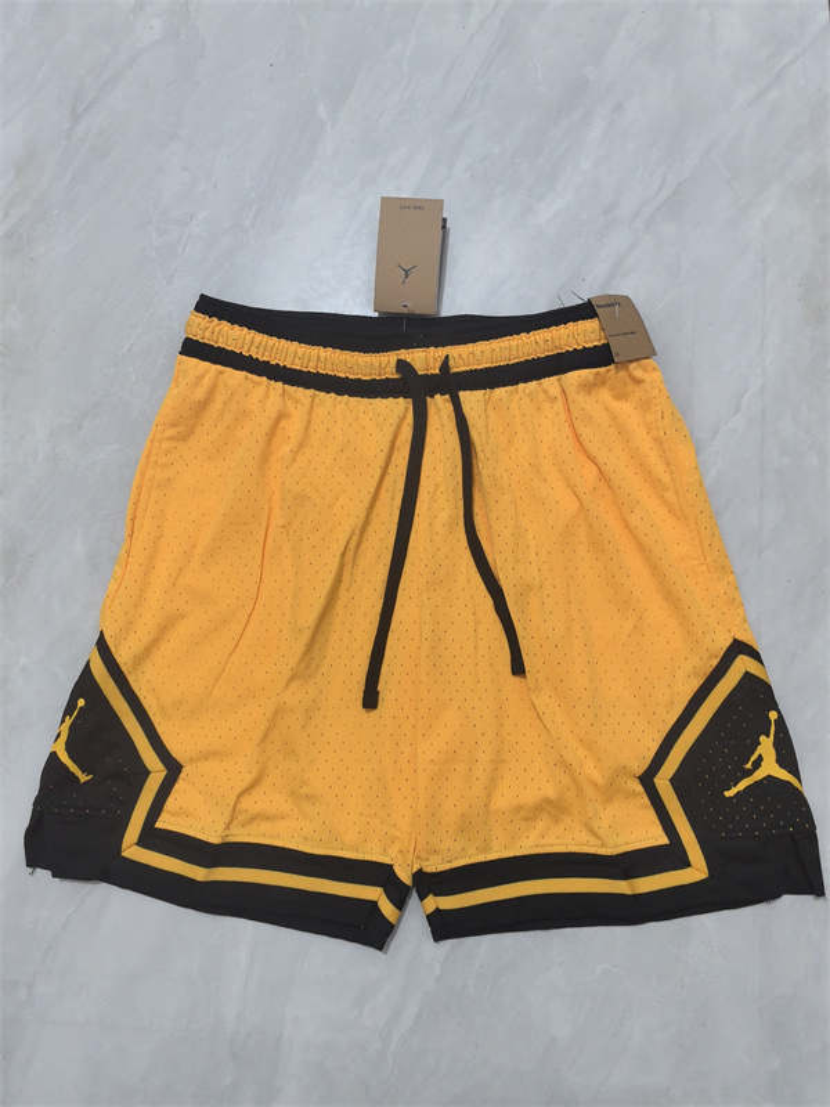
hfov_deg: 51.4
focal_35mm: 27
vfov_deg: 65.3
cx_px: 415
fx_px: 863
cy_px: 554
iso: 320
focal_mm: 5.75
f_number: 2
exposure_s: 1/50
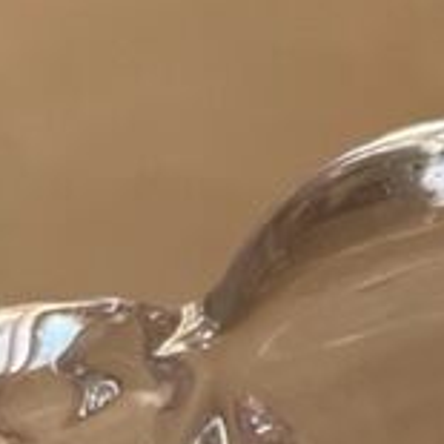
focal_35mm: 95
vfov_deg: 17.3
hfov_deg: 16.2
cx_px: 730
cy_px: 567
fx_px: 1379
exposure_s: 1/110
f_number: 1.6
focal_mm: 4.2
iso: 125
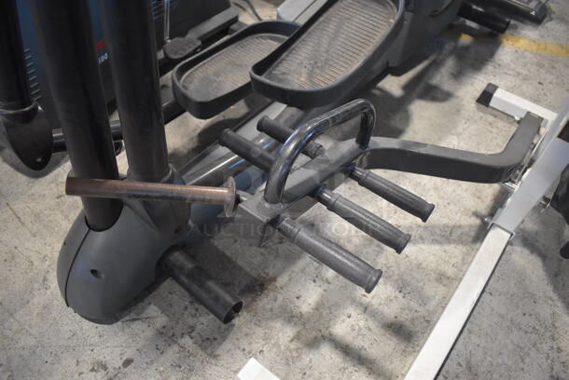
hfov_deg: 67.3
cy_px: 190
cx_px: 284
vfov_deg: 48.0
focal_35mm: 27
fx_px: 427
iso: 3200
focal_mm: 18
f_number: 3.5
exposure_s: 1/125
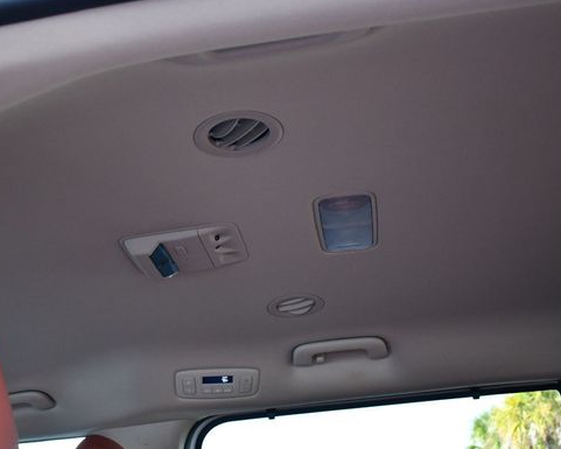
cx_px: 253
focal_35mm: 45
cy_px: 247
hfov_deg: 41.1
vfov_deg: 33.4
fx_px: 747
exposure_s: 1/250
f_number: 3.5
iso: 720
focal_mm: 18
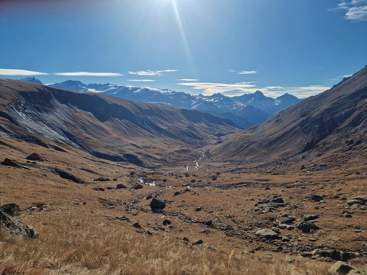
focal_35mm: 23
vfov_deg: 58.9
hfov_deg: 73.9
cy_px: 138
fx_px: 244
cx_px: 184
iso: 50
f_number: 1.8
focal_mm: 6.4
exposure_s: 1/2456
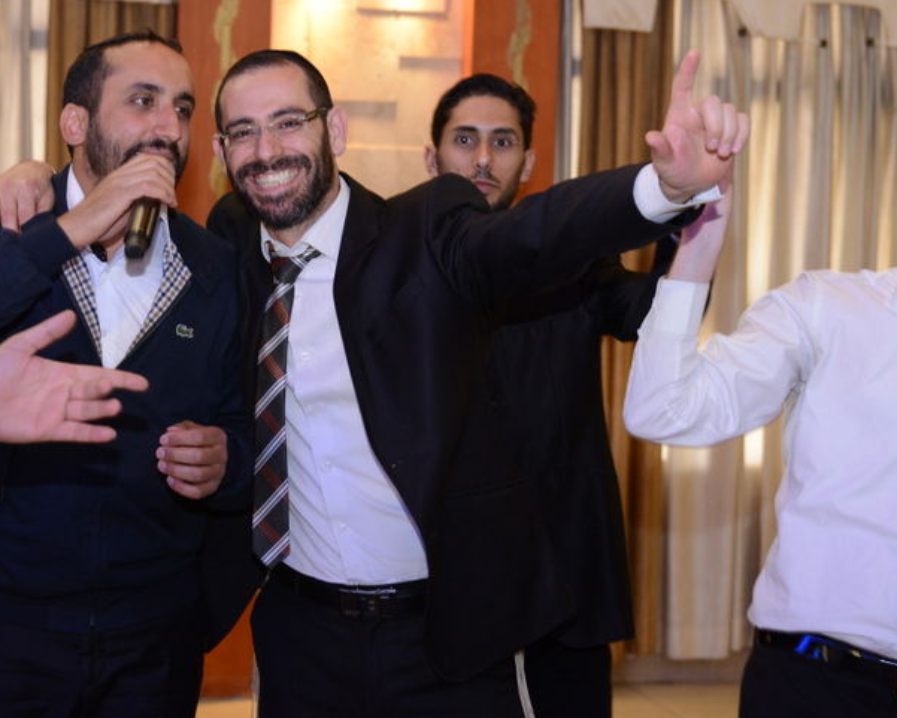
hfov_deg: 25.3
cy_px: 325
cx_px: 327
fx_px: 1991
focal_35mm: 75
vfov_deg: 20.4
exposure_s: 1/125
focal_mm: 60
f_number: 5
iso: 1600
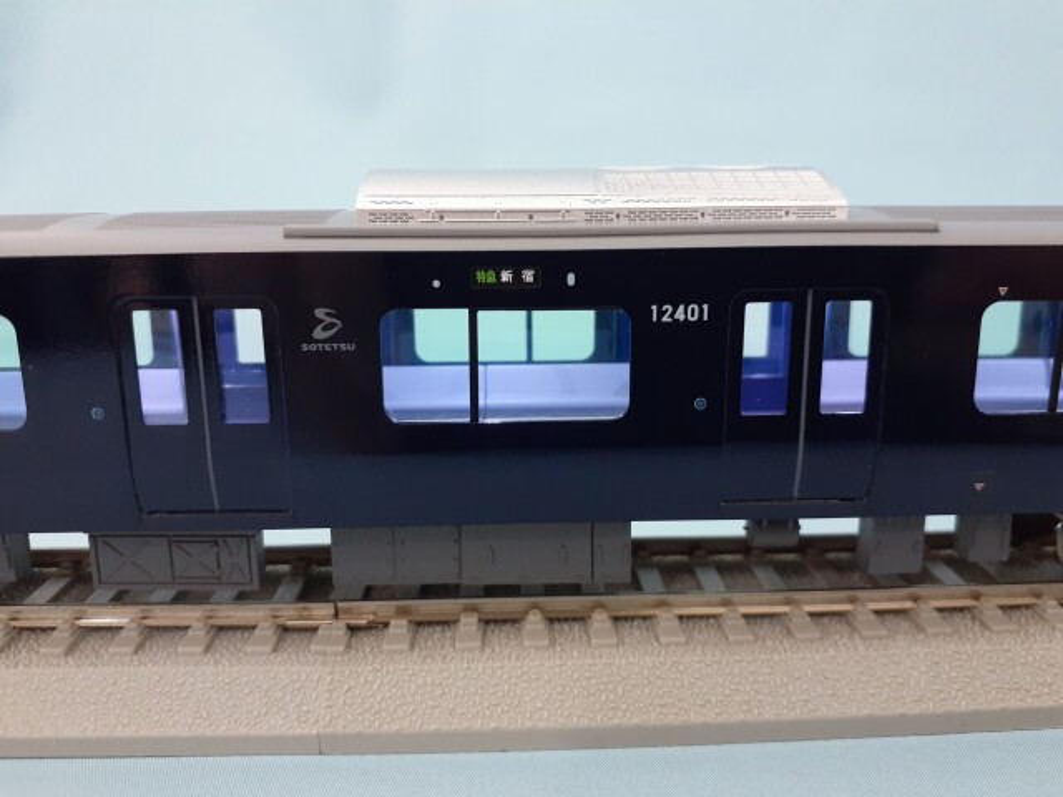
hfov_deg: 65.3
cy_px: 398
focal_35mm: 27
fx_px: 829
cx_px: 532
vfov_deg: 51.4
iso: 250
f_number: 1.9
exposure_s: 1/50
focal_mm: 3.6
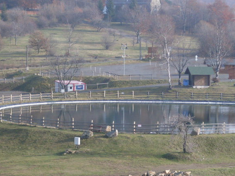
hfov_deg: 12.1
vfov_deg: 9.1
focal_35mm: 163
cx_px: 159
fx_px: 1106
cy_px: 122
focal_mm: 15.3
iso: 80
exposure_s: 1/250
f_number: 4.4
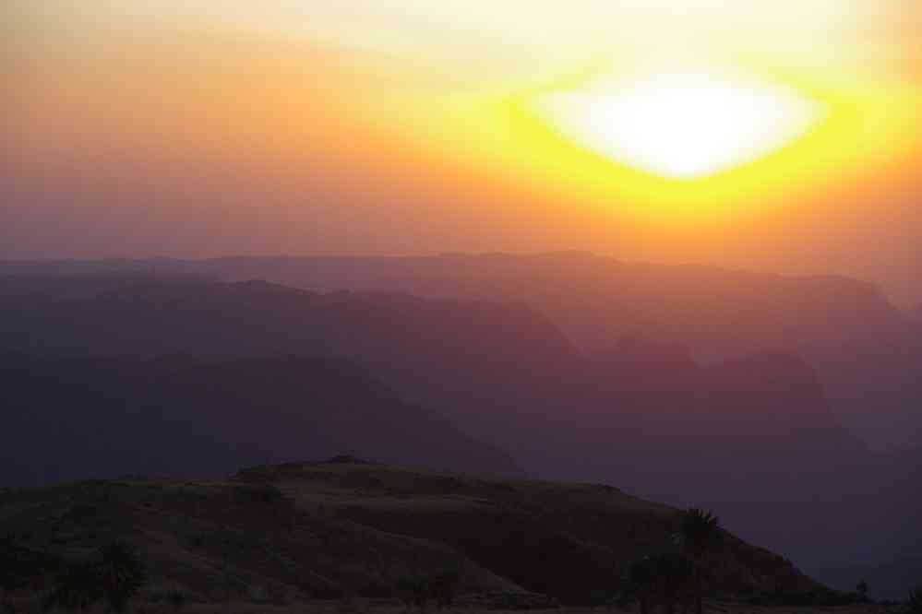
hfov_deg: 12.5
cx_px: 461
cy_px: 307
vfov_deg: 8.3
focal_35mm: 165
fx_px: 4226
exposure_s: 1/160
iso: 800
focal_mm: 110
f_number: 9
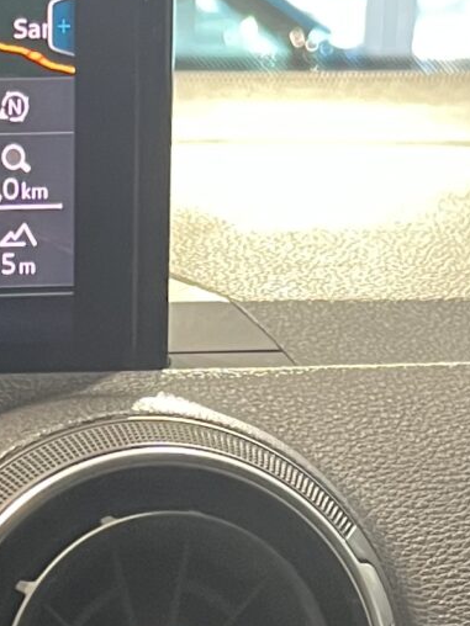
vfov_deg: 13.4
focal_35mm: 131
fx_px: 2372
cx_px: -48
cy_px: 1169
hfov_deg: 11.2
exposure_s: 1/54
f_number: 1.6
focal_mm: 5.1
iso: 500
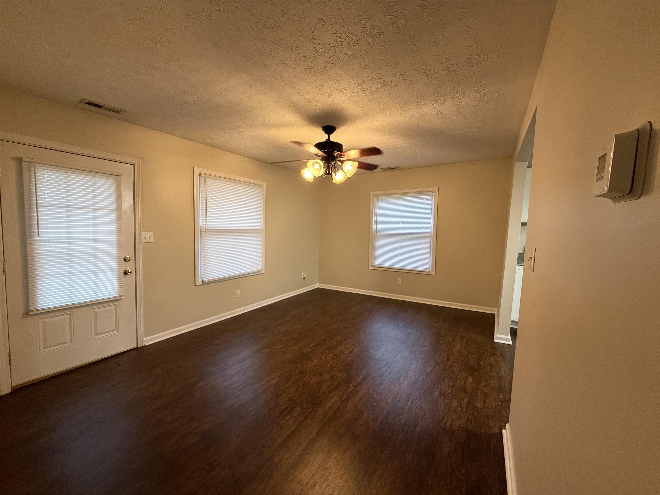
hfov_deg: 102.1
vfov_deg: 85.7
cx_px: 330
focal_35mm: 14
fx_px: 267
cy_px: 248
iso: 500
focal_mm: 2.22
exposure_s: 1/60
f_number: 2.2
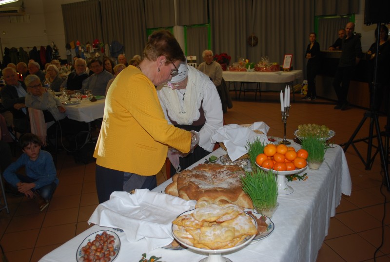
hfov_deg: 61.8
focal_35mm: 30
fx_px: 326
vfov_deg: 43.8
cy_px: 131
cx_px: 195
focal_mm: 20
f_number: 3.8
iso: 200
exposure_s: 1/60
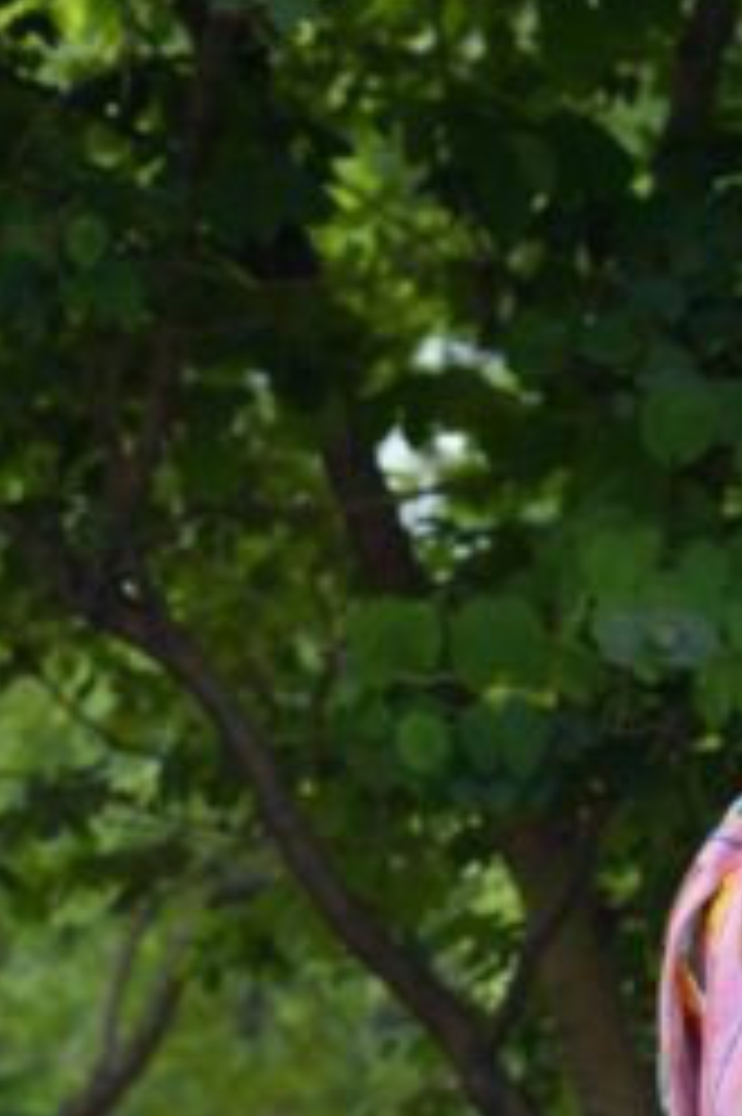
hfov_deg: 9.9
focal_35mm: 136
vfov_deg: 14.5
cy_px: 1420
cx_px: 854
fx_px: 4210
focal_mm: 50
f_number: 4
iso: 100
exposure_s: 1/125
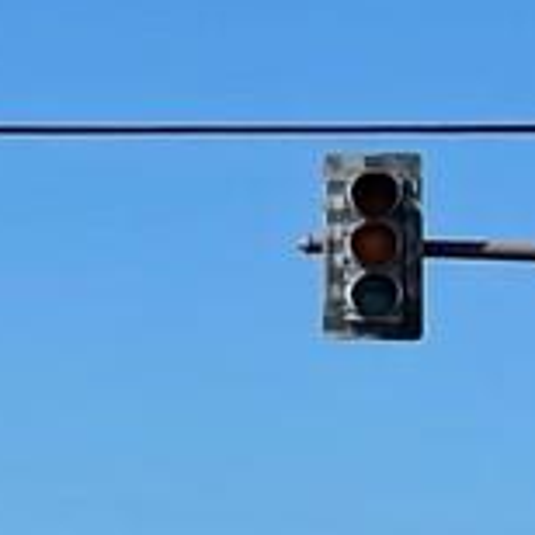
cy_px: 288
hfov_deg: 5.9
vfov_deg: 7.3
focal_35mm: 239
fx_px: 4179
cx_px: -1803
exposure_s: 1/4831
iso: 32
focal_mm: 4.2
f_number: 1.6
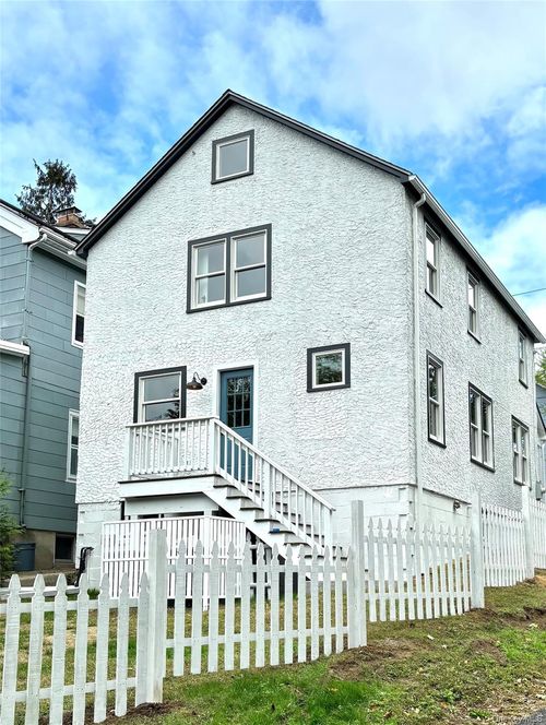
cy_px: 362
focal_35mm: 26
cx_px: 273
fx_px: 545
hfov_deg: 53.2
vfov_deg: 67.2
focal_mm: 5.96
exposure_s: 1/2342
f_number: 1.6
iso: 50
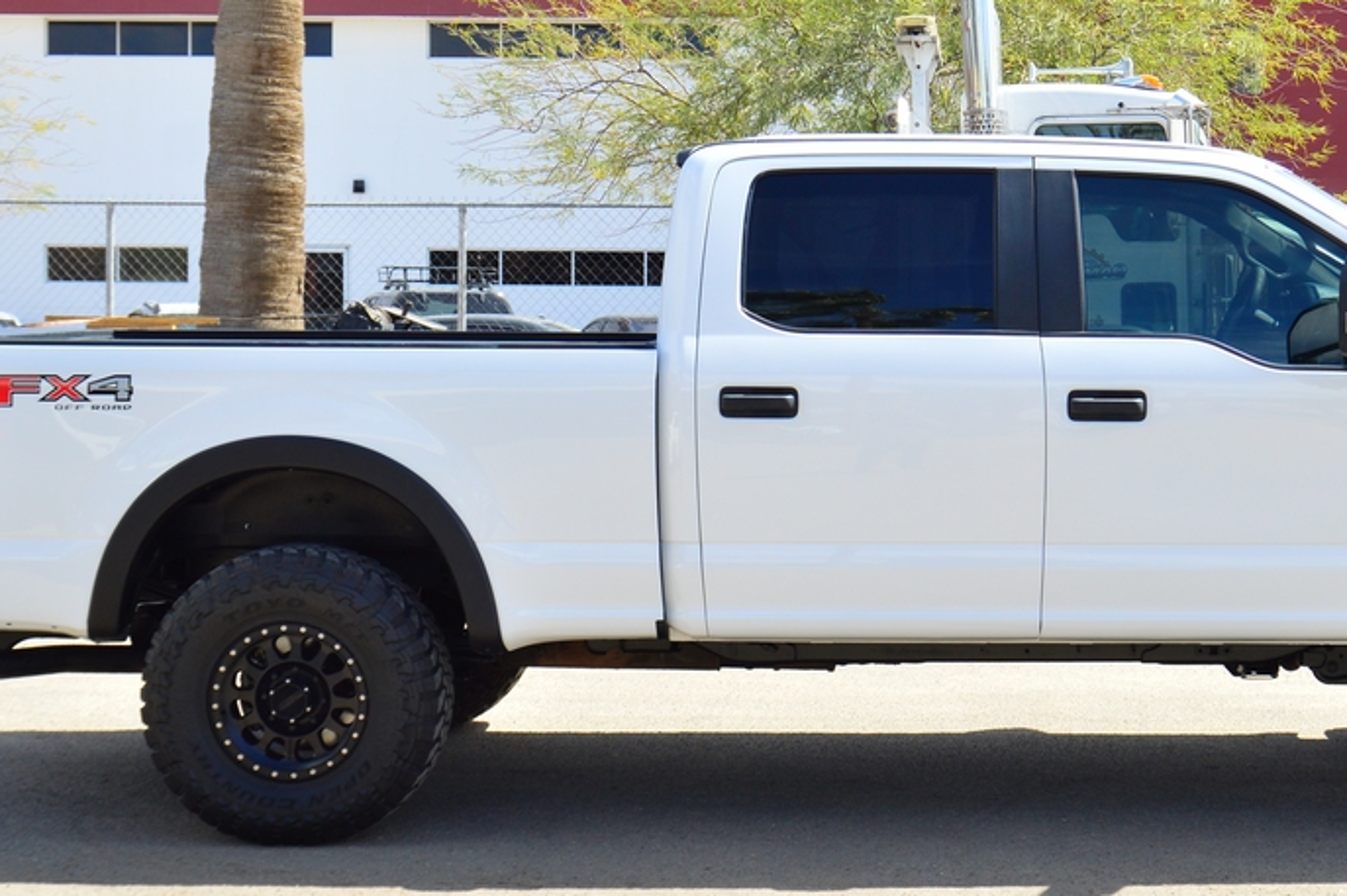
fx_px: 2355
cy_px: 371
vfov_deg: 21.5
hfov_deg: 31.7
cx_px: 883
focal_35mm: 63
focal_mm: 24
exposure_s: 1/320
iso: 200
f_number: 7.1
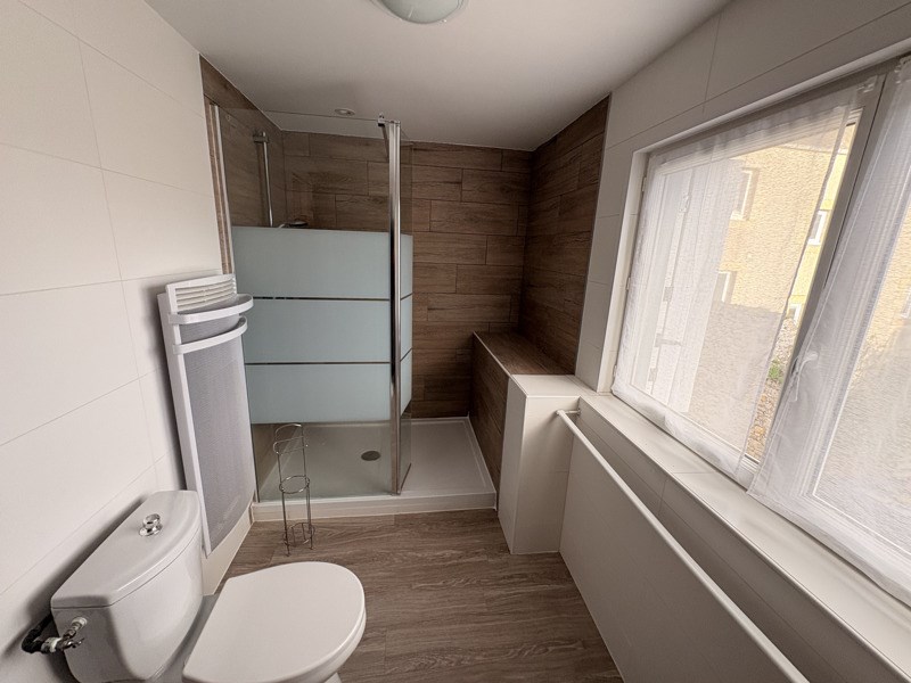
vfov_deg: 85.7
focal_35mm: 14
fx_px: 368
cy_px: 342
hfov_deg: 102.1
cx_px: 456
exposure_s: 1/96
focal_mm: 2.22
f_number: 2.2
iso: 250
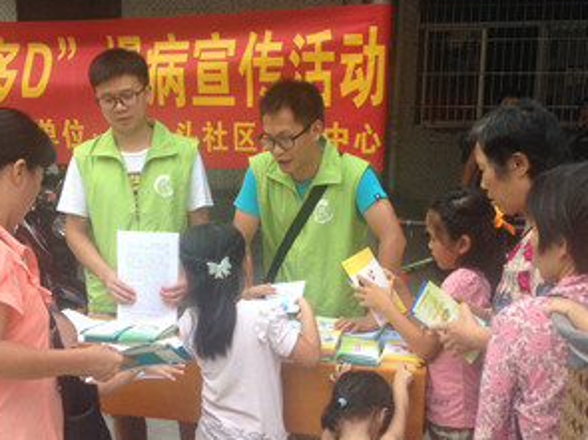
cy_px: 312
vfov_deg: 25.9
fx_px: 951
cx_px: 261
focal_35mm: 56
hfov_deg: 34.3
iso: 50
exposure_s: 1/176
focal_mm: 4.12
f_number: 2.4
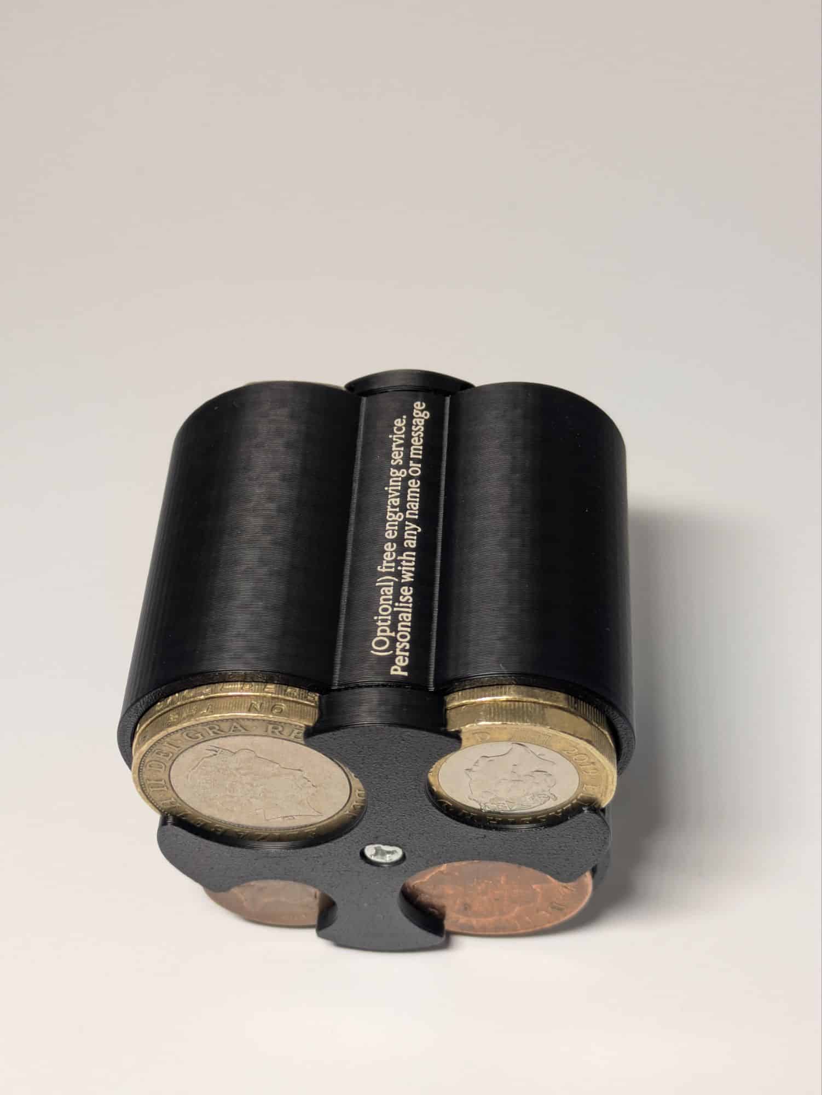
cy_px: 548
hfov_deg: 28.6
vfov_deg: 37.5
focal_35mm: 51
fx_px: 1613
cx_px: 411
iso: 98
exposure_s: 1/100
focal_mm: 5.43
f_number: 1.89
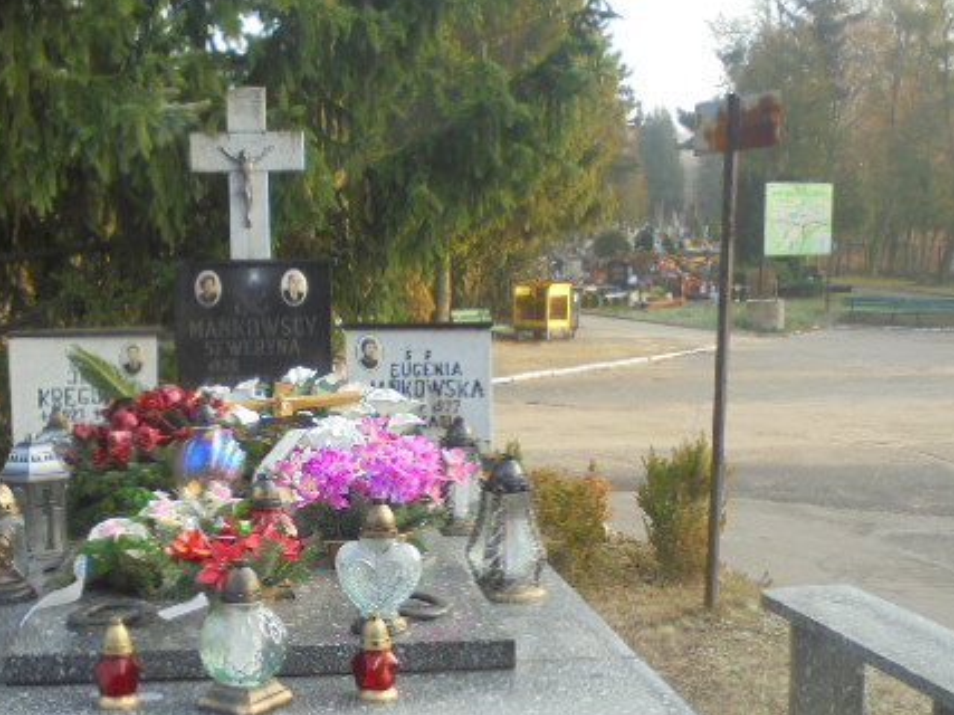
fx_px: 1405
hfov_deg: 37.1
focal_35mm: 51
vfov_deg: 28.2
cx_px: 326
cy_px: 521
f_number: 4
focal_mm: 6.1
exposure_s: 1/80
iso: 100
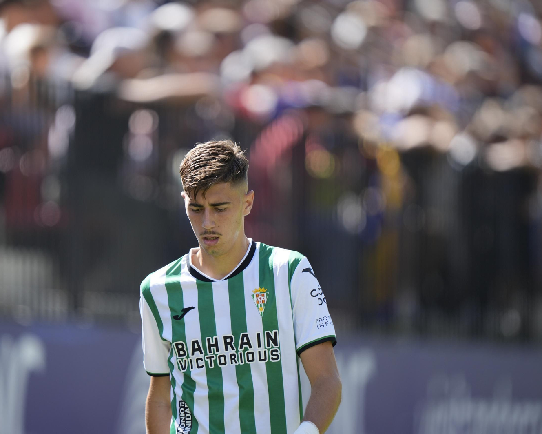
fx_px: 7250
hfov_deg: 4.3
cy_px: 217
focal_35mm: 452
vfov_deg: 3.4
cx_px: 232
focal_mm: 400
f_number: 2.8
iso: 100
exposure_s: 1/640
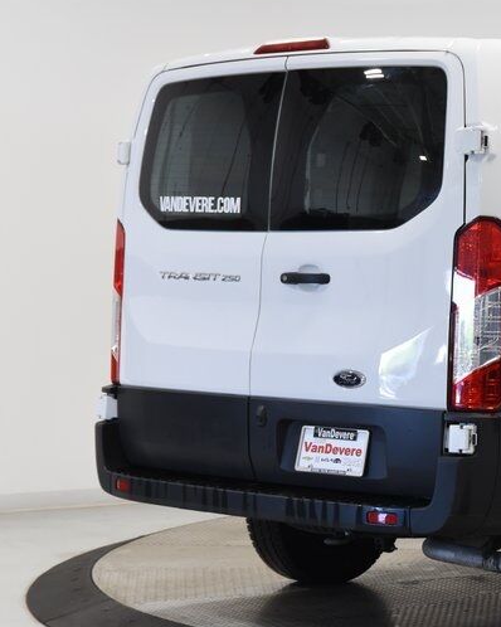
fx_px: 2077
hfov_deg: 13.4
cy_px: 332
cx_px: 604
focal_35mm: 112
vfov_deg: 17.2
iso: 1600
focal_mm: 58
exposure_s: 1/100
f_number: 5
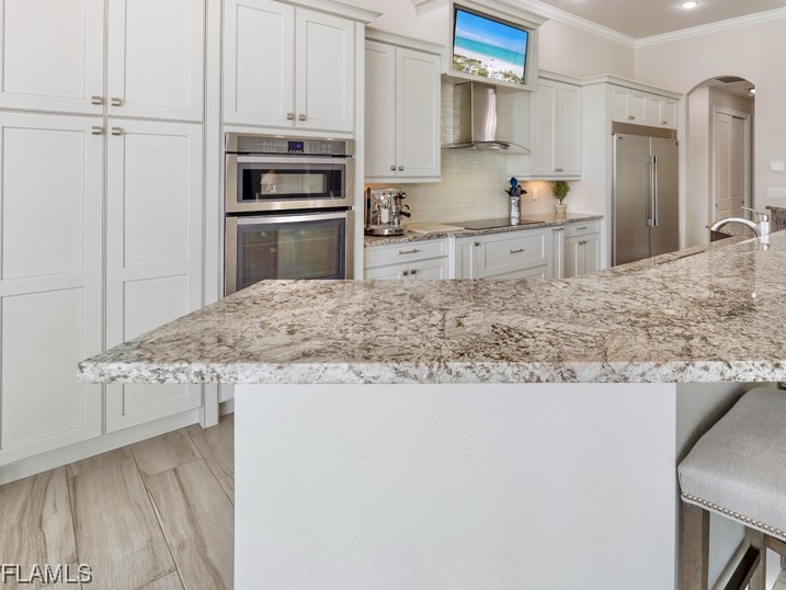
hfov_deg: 79.3
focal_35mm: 20
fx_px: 454
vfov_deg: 63.5
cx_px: 519
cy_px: 177
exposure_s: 1/13
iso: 200
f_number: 7.1
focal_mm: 7
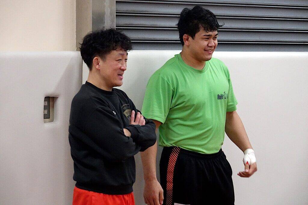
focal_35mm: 154
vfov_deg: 8.9
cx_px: 154
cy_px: 102
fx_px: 1317
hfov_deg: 13.3
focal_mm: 56.39
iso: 3200
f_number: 4.5
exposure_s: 1/125
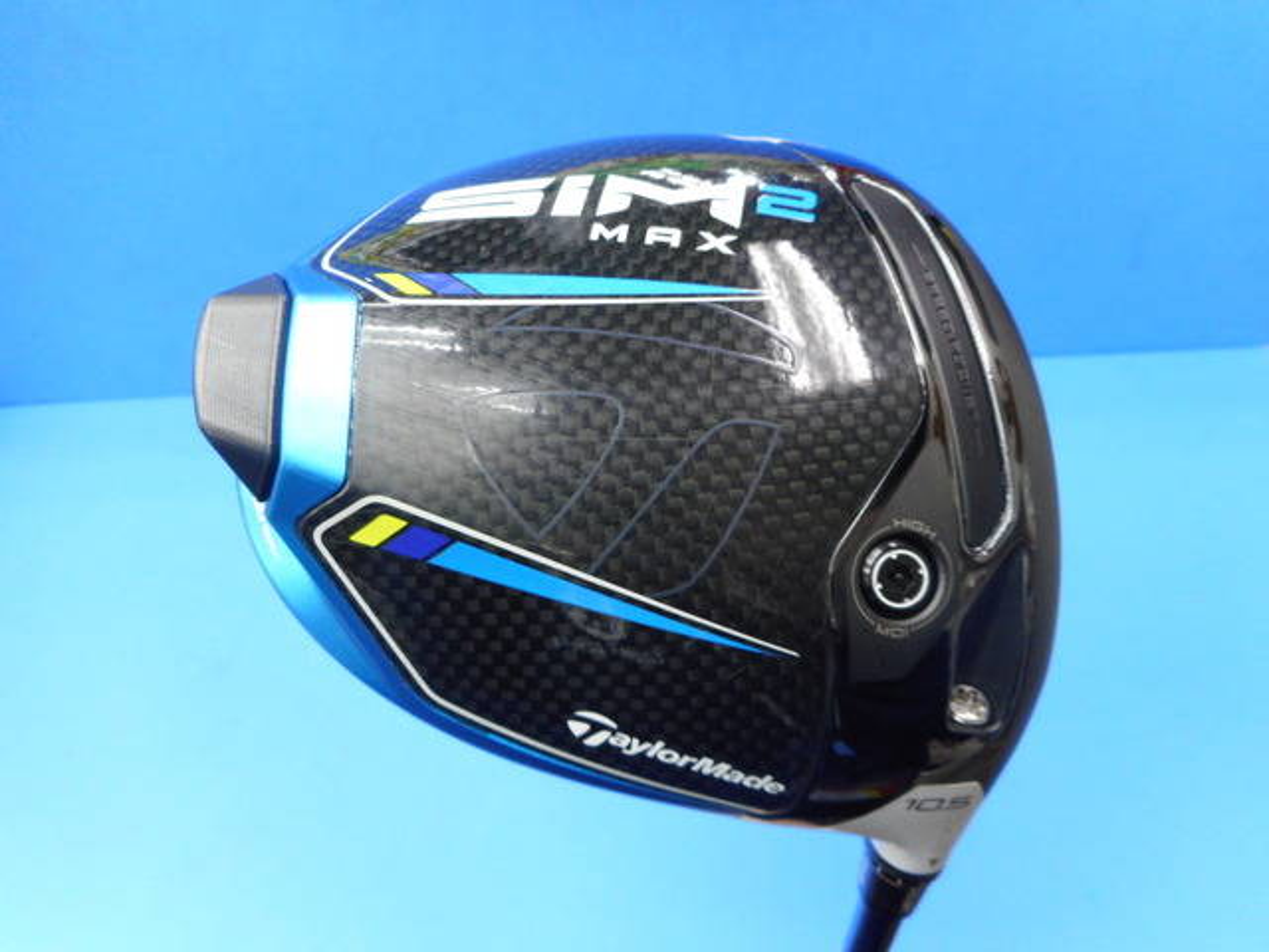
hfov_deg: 69.4
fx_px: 916
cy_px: 476
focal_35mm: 25
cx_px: 634
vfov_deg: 54.9
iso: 220
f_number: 3.7
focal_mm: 4.5
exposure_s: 1/30
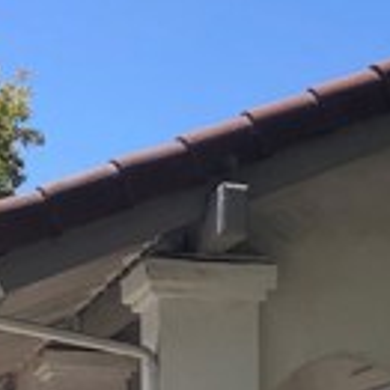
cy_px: 753
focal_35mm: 121
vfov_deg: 12.8
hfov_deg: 14.3
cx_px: 301
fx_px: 1542
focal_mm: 3.99
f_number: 1.8
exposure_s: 1/1715
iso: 20
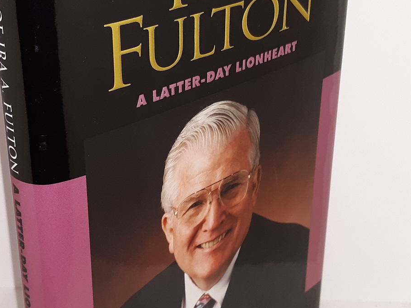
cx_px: 166
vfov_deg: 22.9
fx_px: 760
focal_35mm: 64
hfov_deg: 30.2
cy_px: 149
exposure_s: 1/120
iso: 64
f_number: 1.7
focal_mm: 3.7
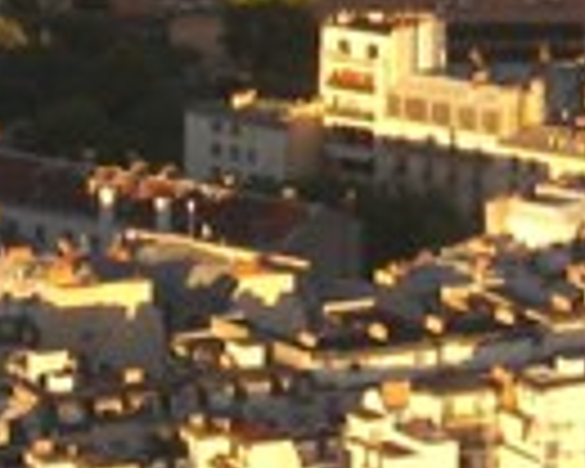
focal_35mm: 620
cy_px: -414
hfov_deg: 3.1
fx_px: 10735
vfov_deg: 2.5
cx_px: 576
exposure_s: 1/60
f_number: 3.2
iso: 50
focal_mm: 21.4
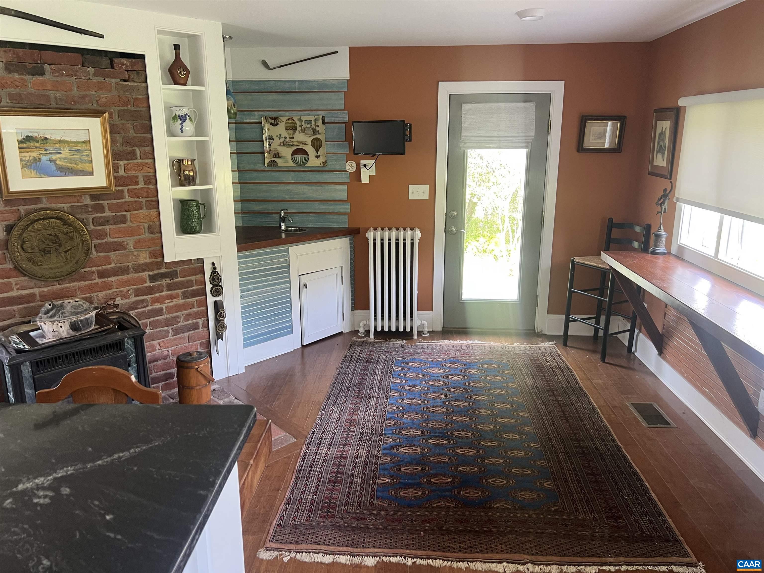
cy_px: 286
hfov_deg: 67.3
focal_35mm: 26
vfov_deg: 53.1
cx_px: 382
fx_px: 574
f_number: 1.5
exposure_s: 1/78
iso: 125
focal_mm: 5.7
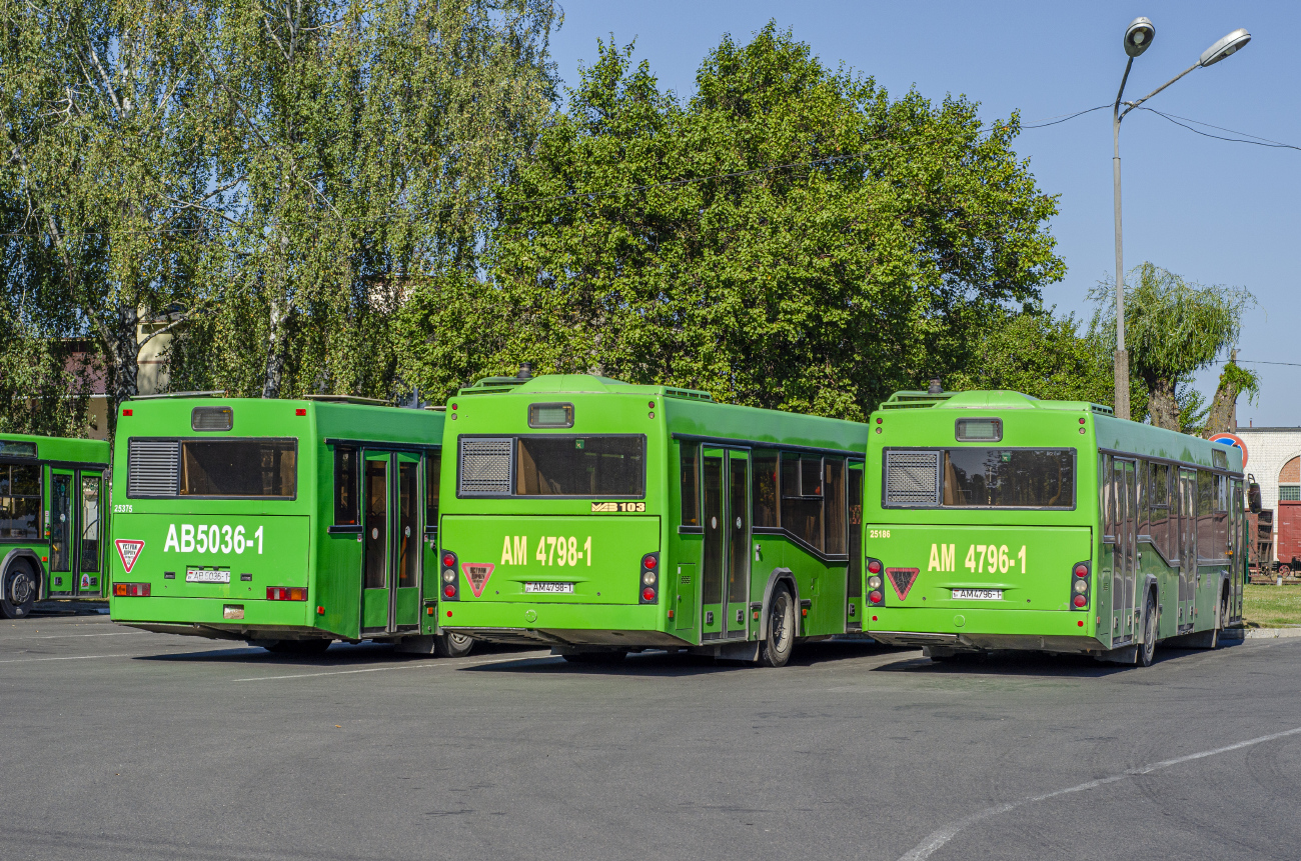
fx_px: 2705
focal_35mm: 75
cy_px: 430
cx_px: 650
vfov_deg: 18.1
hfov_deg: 27.0
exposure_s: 1/800
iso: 200
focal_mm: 50
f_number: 7.1
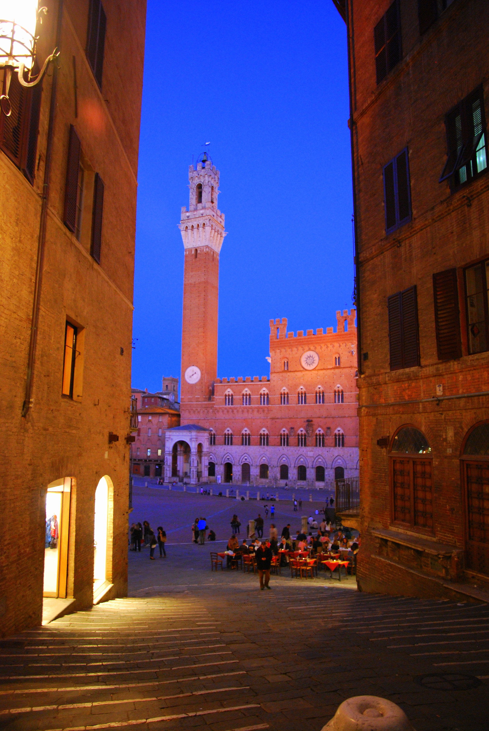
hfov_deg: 53.3
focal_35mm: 24
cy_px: 366
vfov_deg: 73.7
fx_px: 488
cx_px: 244
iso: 800
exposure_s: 1/8
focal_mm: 16
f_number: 3.5
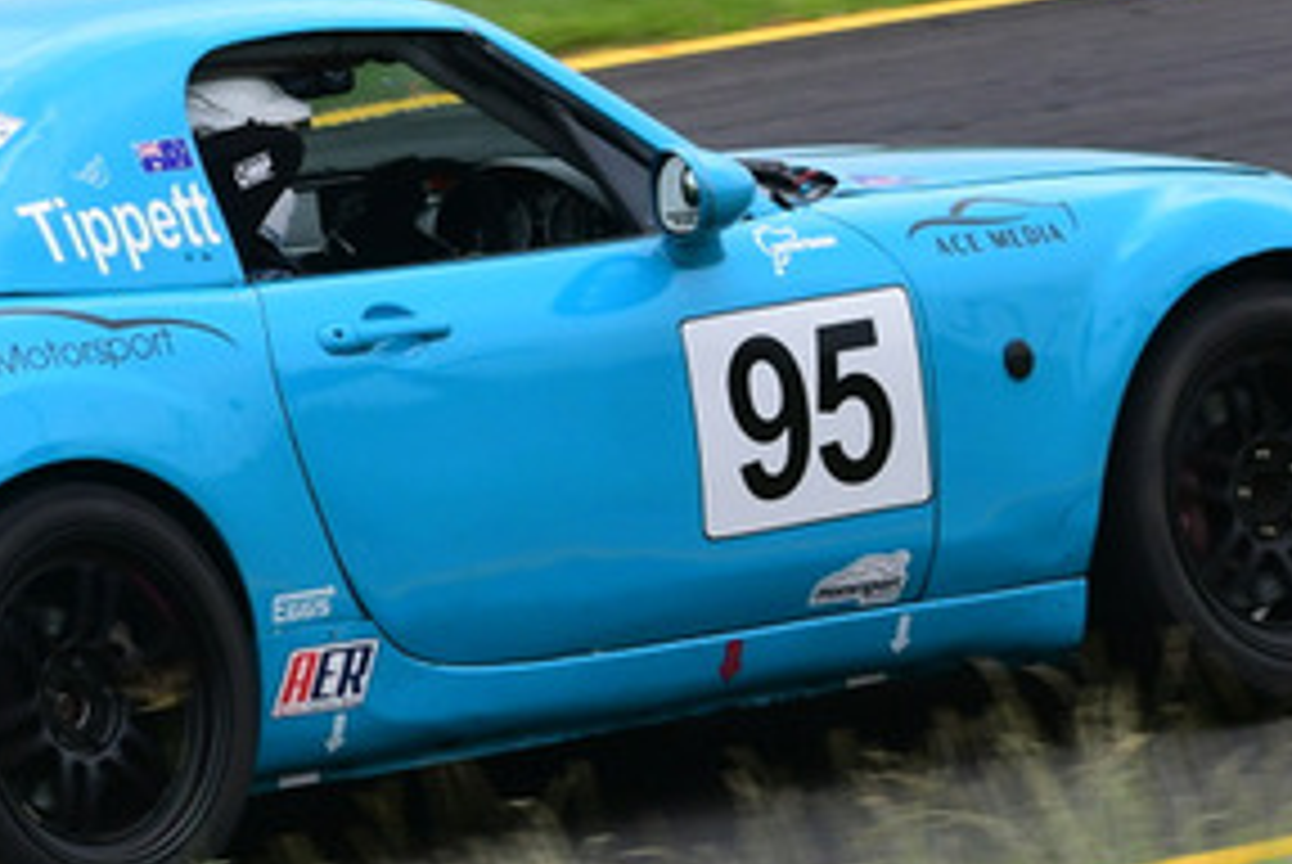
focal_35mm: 836
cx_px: 590
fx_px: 30033
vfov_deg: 1.6
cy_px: 166
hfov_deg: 2.5
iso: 640
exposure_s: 1/640
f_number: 11
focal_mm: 200
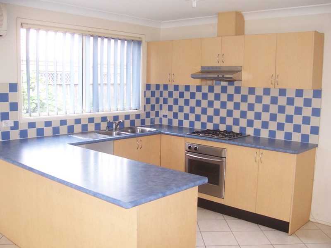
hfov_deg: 51.4
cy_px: 124
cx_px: 166
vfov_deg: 39.7
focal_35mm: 36
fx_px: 344
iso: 125
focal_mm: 6.2
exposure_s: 1/100
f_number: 2.8
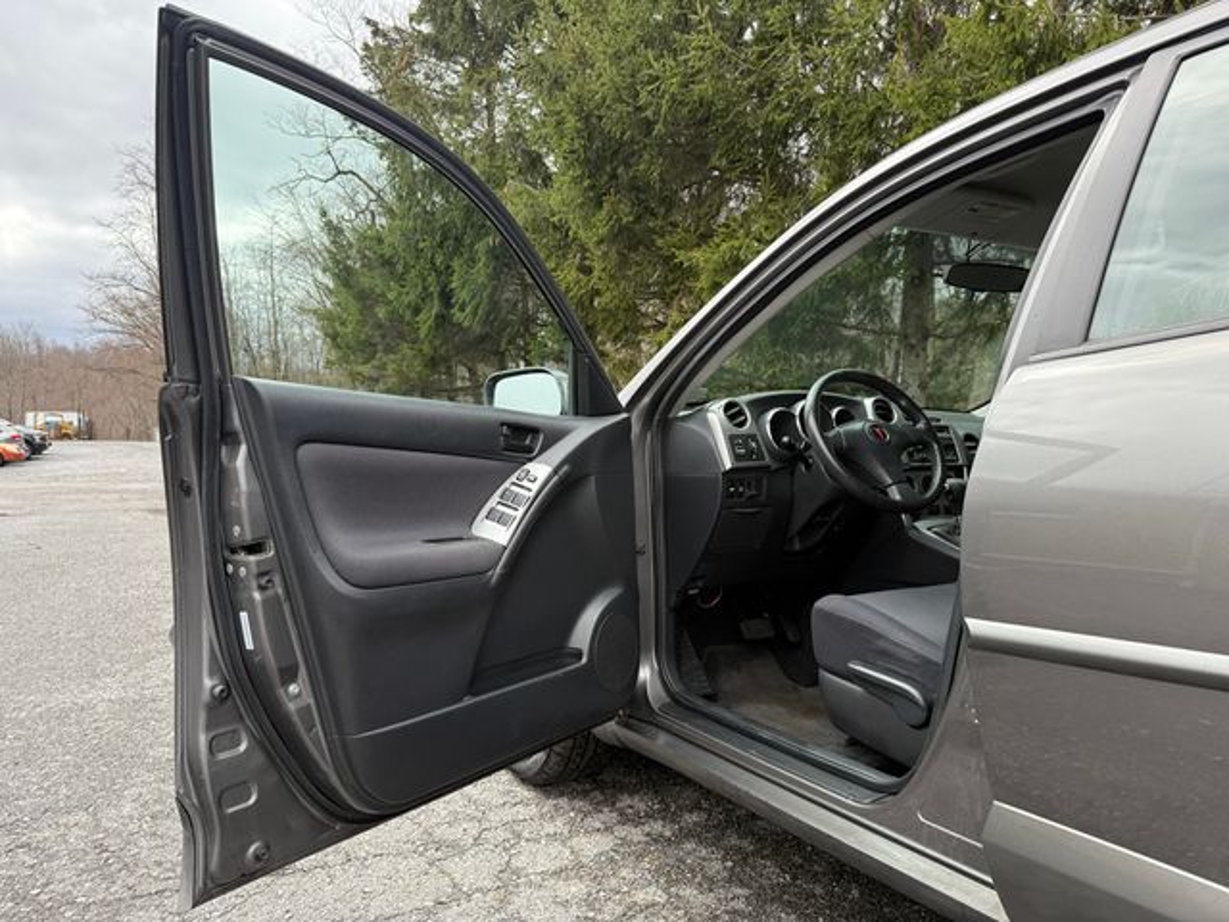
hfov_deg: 71.6
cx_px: 614
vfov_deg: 56.8
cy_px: 461
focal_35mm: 24
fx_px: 852
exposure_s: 1/1032
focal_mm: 6.76
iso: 100
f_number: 1.78
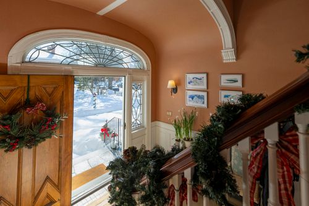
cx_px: 154
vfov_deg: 77.3
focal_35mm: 15
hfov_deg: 100.4
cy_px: 103
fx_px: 129
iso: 160
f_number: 5.6
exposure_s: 1/200
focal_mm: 15
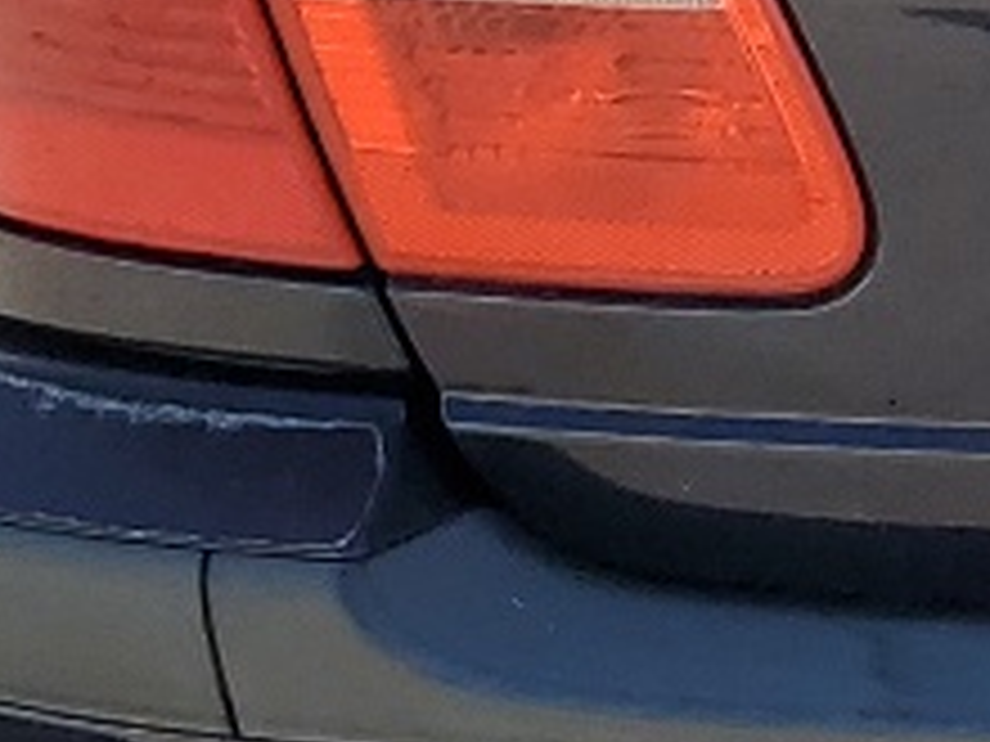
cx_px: 2408
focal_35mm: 189
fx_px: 5405
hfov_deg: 9.3
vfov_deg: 7.8
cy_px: -121
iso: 50
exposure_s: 1/1667
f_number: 1.5
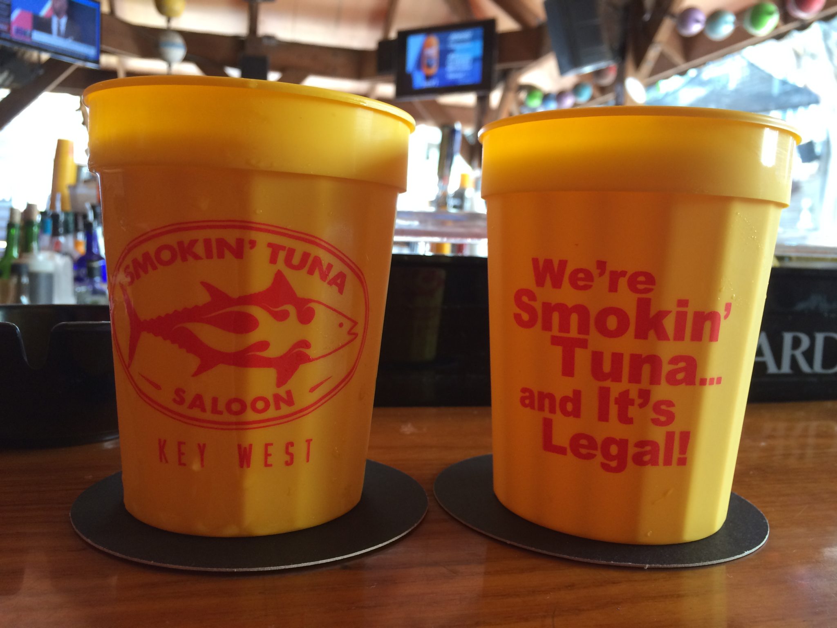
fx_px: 701
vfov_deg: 48.2
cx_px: 418
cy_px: 314
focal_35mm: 29
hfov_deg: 61.7
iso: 100
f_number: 2.2
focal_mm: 4.15
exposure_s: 1/30
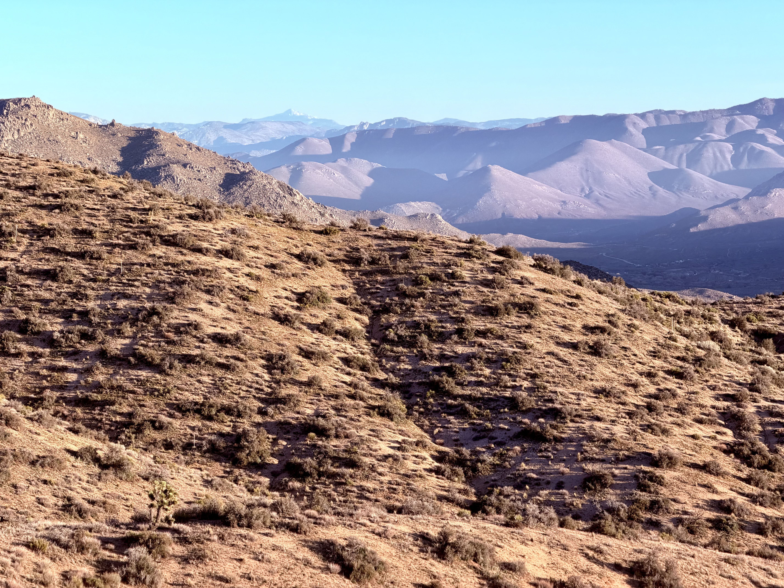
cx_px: 392
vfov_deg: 14.8
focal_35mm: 100
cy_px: 294
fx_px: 2265
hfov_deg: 19.6
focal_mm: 16.89
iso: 50
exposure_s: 1/465
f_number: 2.8
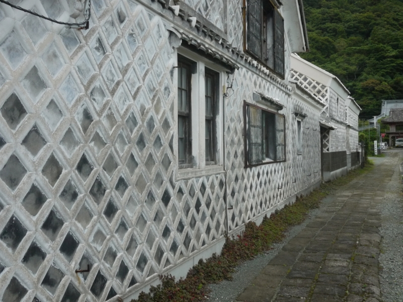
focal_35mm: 40
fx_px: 466
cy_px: 151
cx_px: 202
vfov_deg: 36.0
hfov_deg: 46.8
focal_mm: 20
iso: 800
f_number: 9
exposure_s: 1/160
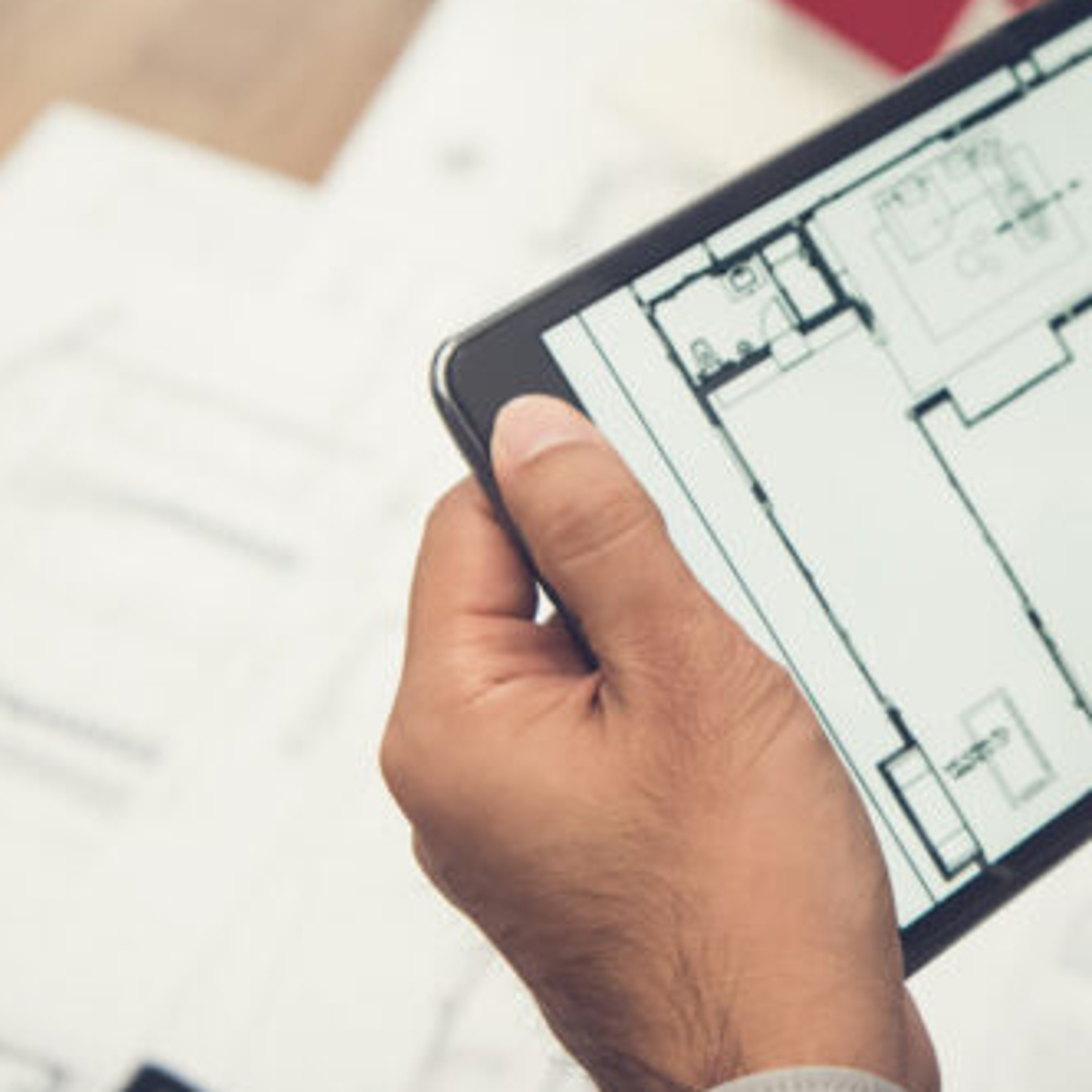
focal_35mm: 114
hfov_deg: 14.9
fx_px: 4069
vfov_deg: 15.2
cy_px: 337
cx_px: 1171
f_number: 4
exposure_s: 1/125
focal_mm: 48
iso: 400
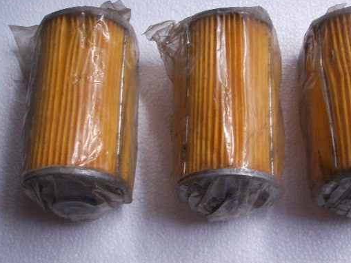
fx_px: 497
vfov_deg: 29.7
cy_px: 125
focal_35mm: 49
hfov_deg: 38.7
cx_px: 219
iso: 150
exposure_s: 1/15
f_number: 3.5
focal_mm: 6.6
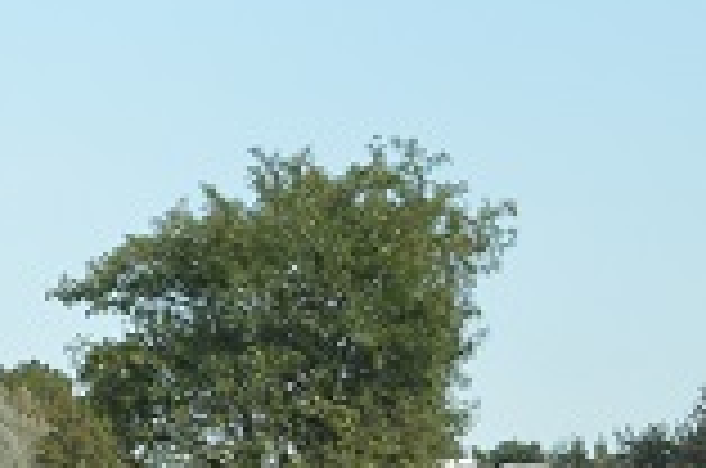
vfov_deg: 3.2
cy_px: 461
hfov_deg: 4.8
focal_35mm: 429
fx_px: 8400
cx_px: -157
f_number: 5.3
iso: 800
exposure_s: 1/800
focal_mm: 65
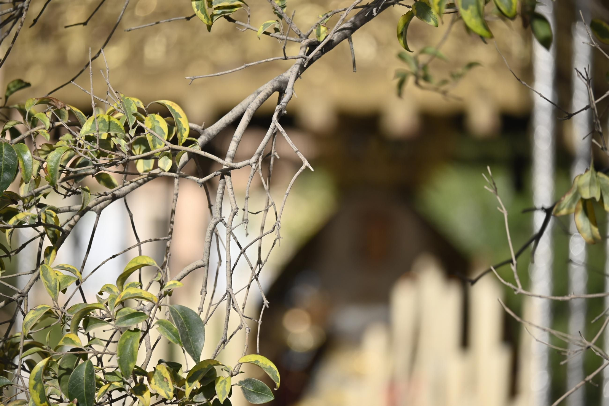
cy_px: 203
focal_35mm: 375
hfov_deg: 5.5
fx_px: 6342
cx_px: 304
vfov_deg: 3.7
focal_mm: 250
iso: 100
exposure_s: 1/320
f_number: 6.3
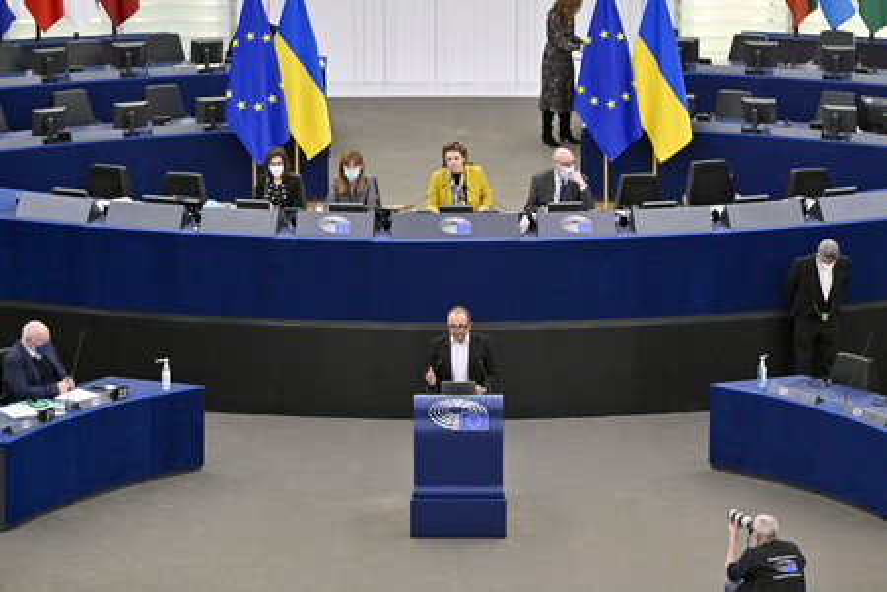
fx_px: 3326
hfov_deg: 15.2
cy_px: 296
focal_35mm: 135
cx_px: 444
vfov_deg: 10.2
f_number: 5.6
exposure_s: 1/400
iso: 4000
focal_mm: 135
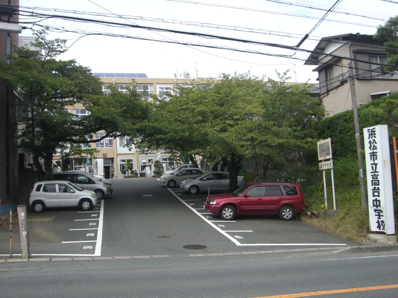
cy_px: 149
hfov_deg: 49.0
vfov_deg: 37.7
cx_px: 199
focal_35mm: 38
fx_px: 437
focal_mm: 6.2
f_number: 4.3
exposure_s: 1/320
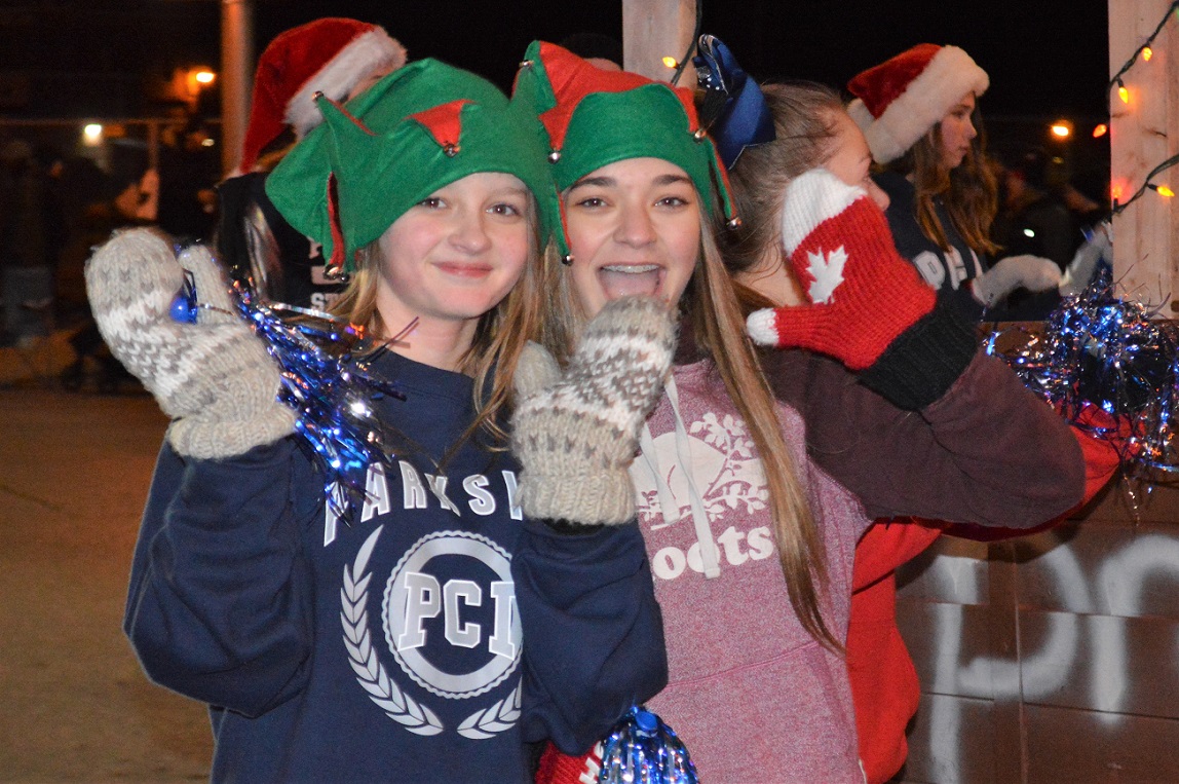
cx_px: 590
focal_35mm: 72
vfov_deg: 18.9
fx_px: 2356
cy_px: 392
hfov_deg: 28.1
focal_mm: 48
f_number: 5.6
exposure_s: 1/60
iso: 3200
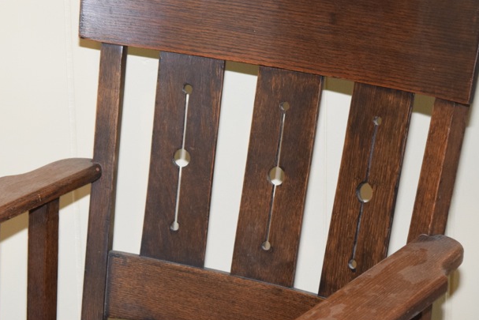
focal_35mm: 136
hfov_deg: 15.0
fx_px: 1808
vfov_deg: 10.1
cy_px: 137
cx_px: 122
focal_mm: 55
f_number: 5.6
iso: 2000
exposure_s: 1/60
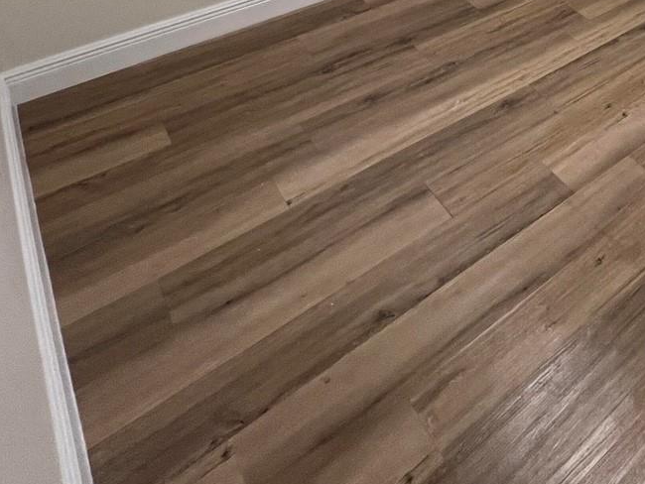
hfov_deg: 47.0
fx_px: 596
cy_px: -96
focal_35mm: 32
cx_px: 649
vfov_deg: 35.1
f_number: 1.8
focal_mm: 1.57
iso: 125
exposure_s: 1/60
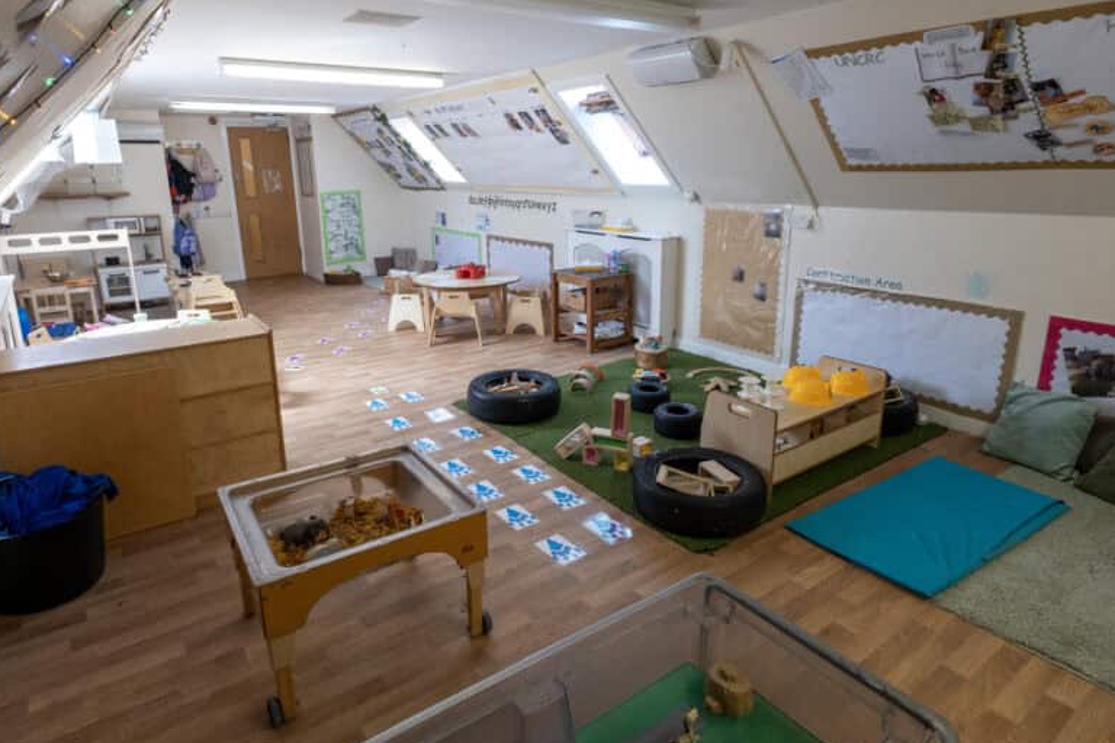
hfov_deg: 83.9
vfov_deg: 61.8
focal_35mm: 20
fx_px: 619
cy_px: 330
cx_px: 528
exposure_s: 1/80
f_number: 5.6
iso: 800
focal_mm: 10
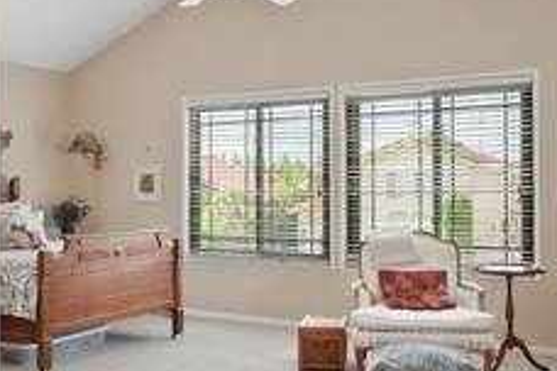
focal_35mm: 45
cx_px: 244
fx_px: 696
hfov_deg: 43.5
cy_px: 192
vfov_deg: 29.9
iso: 1000
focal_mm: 16
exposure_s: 1/15
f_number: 7.1
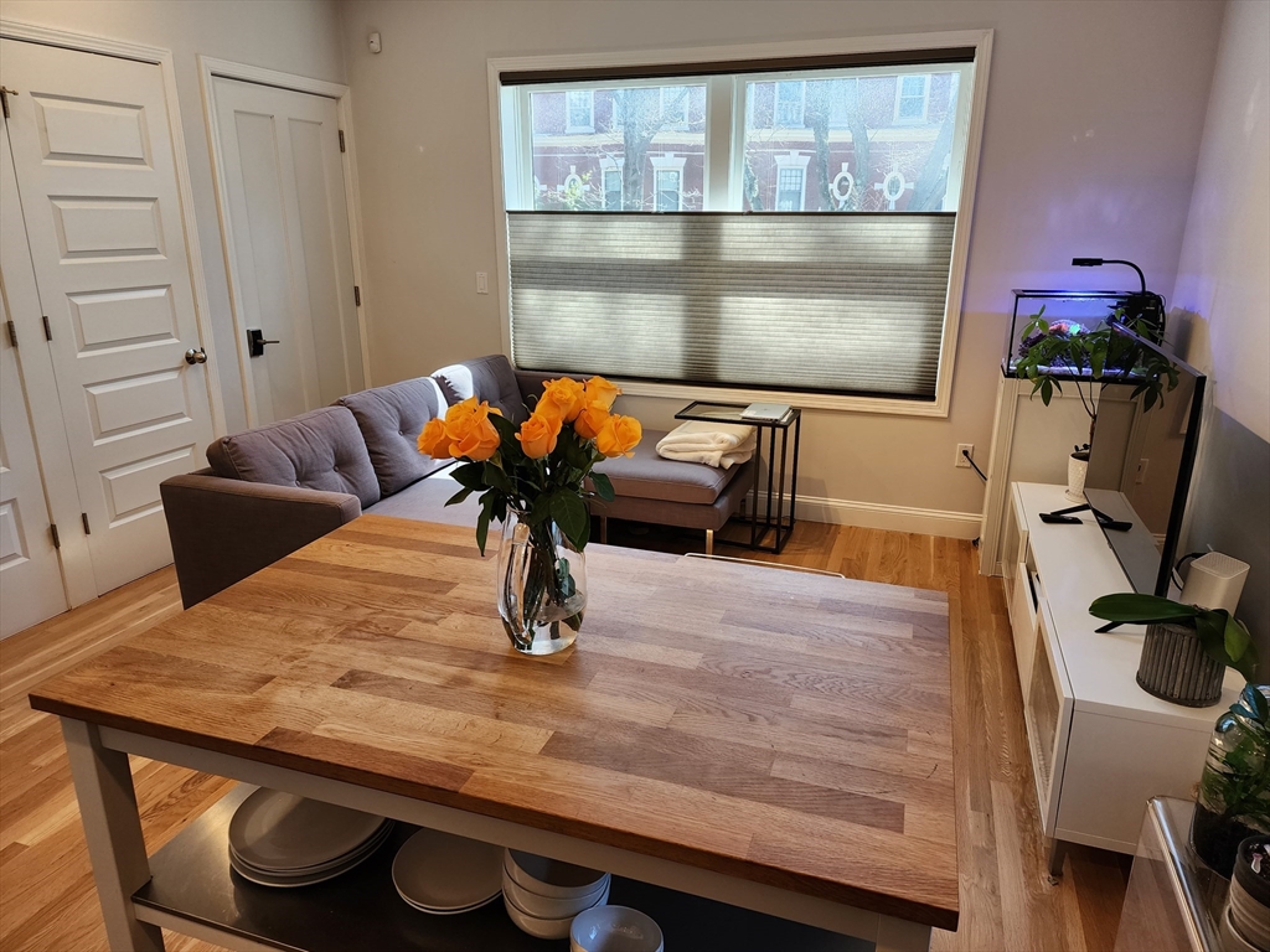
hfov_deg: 73.9
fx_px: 844
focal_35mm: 23
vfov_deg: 58.9
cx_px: 635
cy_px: 476
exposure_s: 1/120
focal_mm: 6.4
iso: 100
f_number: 1.8
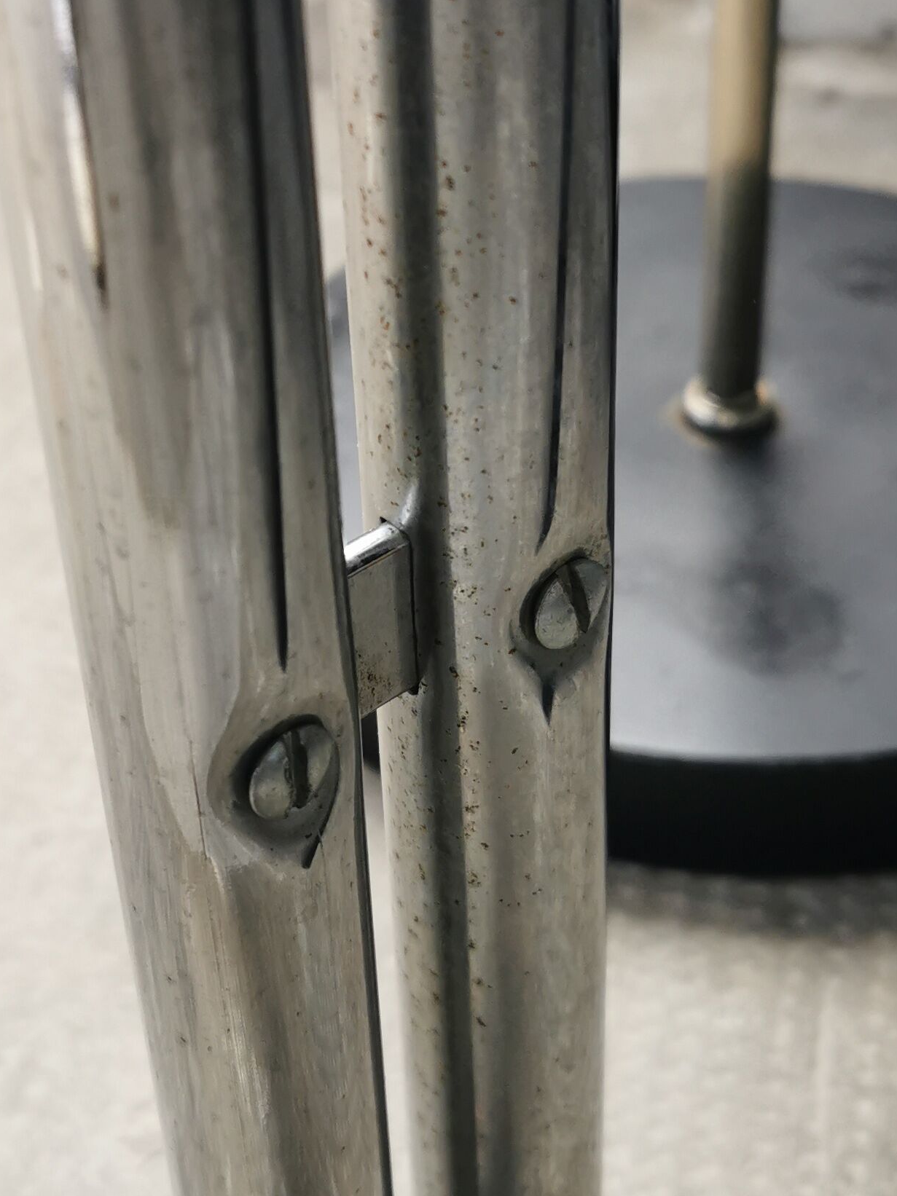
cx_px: 300
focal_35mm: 60
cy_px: 487
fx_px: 2074
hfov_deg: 24.3
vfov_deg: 32.1
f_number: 1.6
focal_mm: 5.56
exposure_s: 1/120
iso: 125
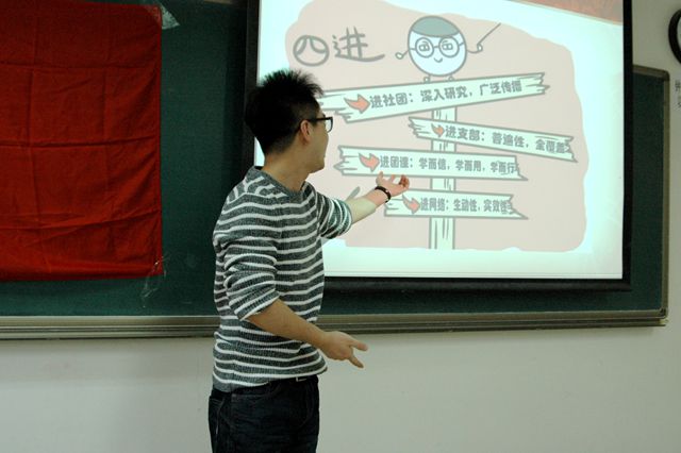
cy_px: 226
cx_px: 340
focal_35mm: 36
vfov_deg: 36.8
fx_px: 681
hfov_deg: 53.2
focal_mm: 24
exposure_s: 1/80
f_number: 4.5
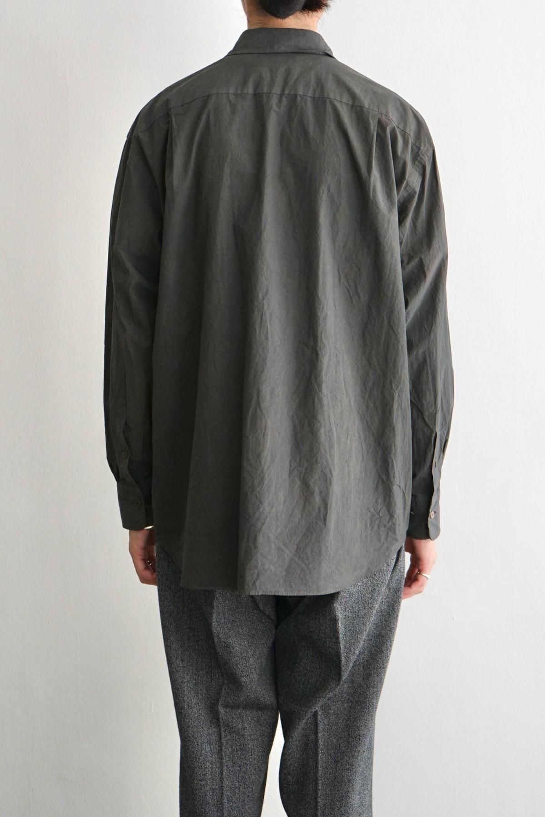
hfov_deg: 23.0
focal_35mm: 59
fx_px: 1340
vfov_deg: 33.9
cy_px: 408
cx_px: 272
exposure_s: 1/160
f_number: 5
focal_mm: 59
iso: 1000
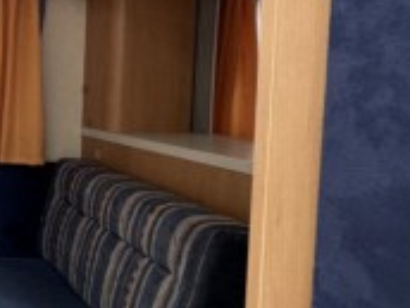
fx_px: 616
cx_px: -188
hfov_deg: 27.2
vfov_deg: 28.0
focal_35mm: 52
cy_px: 122
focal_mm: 2.22
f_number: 2.2
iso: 80
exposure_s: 1/99
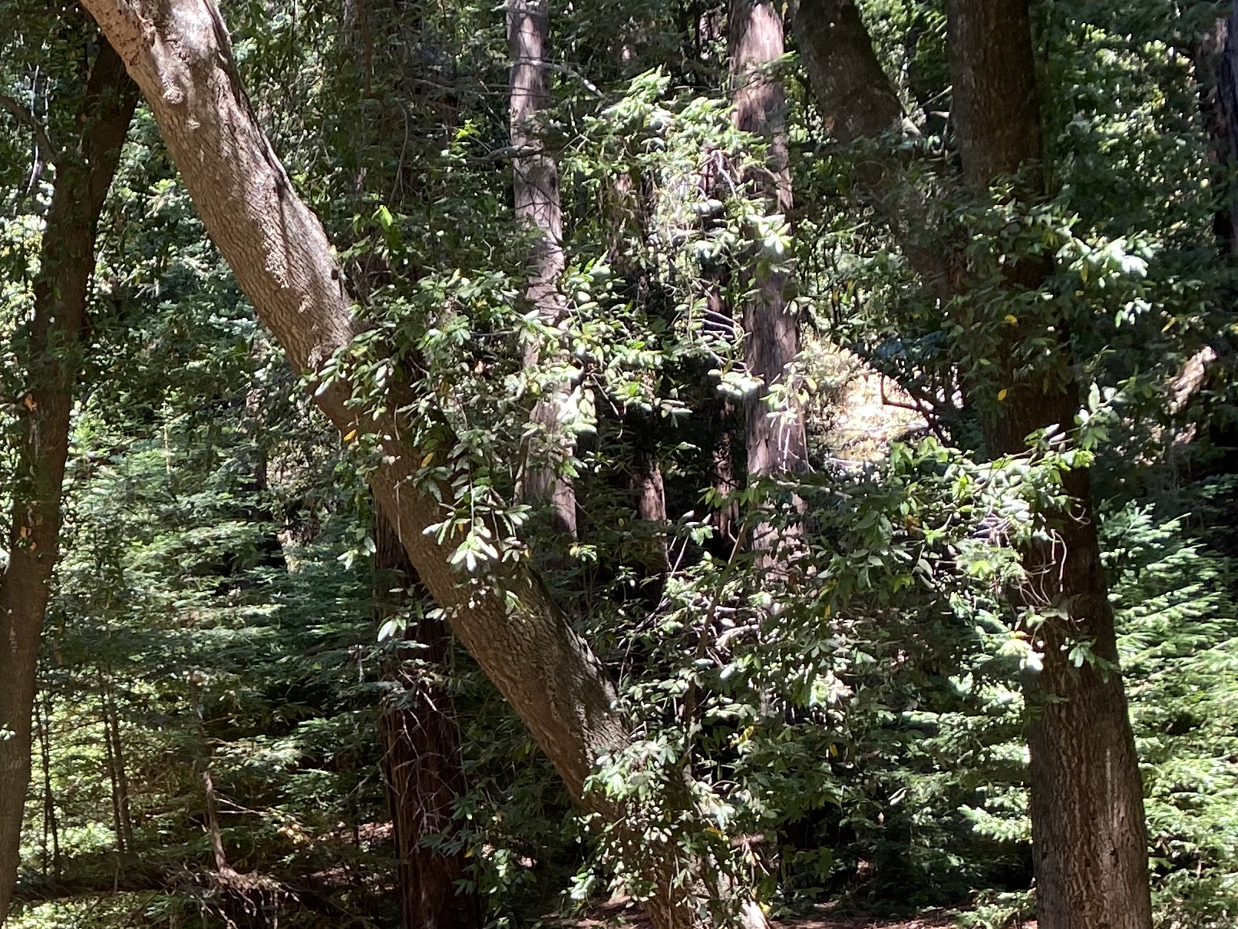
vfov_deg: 21.3
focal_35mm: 65
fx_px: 2325
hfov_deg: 27.5
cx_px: -98
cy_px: 1056
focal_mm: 4.25
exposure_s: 1/121
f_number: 1.8
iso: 64
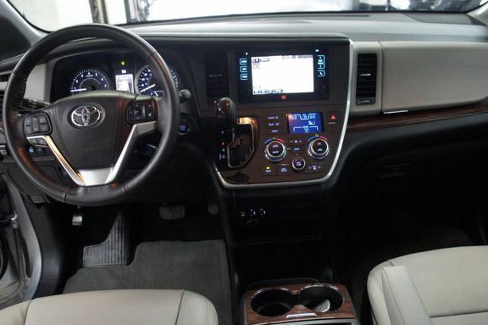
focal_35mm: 30
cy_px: 176
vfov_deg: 43.5
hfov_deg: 61.9
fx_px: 406
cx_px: 261
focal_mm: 18
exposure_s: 1/60
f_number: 3.5
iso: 1600
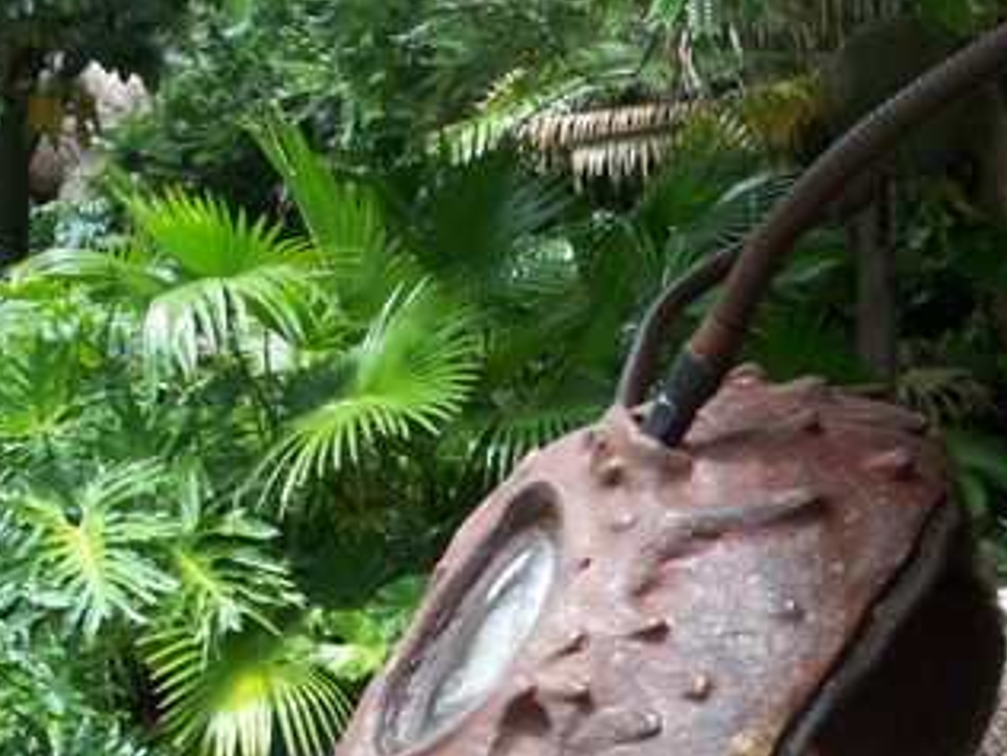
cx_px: 692
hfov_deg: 25.8
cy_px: 660
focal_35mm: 75
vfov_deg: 19.3
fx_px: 2182
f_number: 3.4
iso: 64
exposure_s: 1/100
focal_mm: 7.9
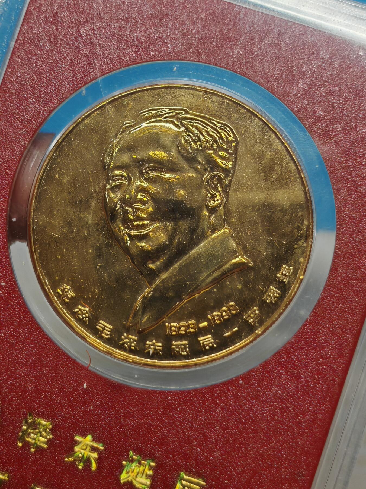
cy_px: 244
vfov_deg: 20.7
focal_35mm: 95
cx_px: 183
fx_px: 1339
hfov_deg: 15.6
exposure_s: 1/190
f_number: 1.6
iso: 50
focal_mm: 7.62
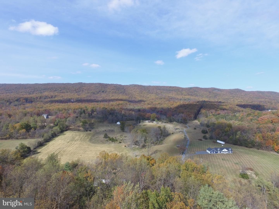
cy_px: 104
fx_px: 161
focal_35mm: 20
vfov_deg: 66.0
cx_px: 140
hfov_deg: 81.7
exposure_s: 1/640
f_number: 2.8
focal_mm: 3.61
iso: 100
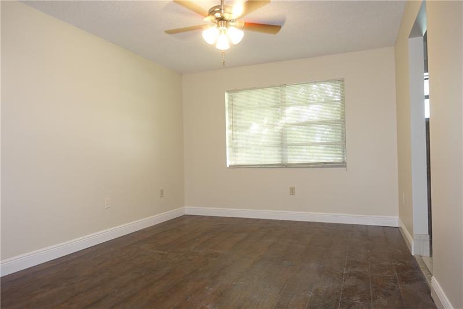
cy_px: 154
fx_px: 309
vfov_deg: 53.1
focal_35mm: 24
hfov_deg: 73.8
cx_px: 232
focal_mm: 8.8
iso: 125
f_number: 1.8
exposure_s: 1/30
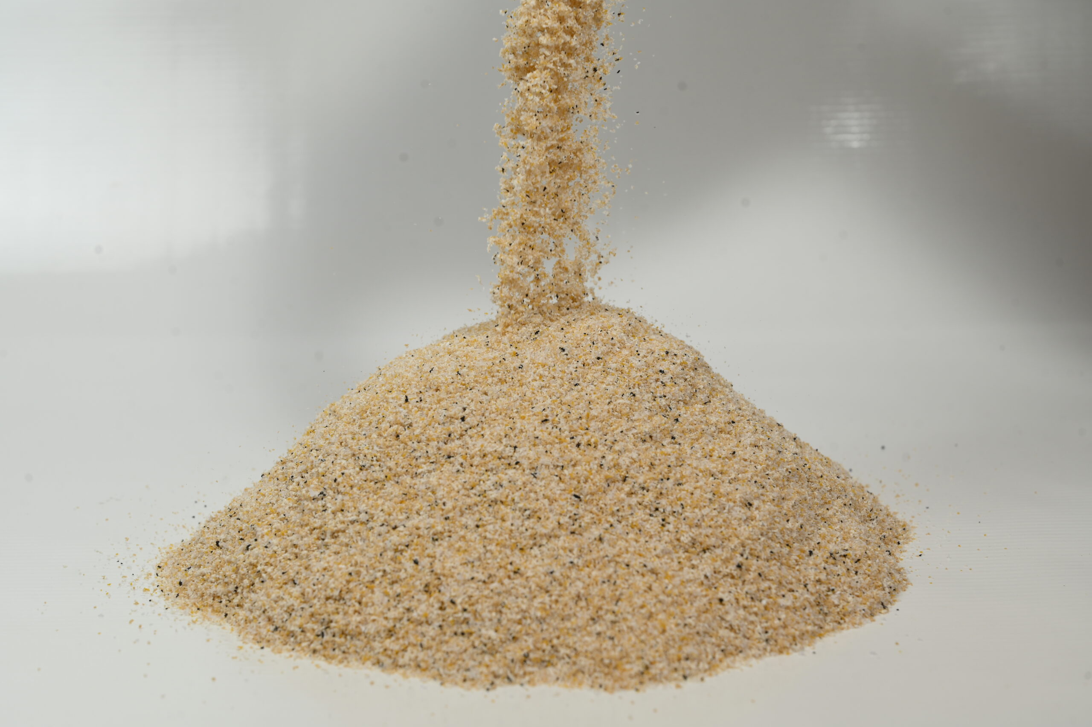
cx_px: 546
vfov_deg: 19.4
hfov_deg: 28.9
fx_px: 2122
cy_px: 364
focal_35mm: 70
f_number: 9
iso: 125
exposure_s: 1/125
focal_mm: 70
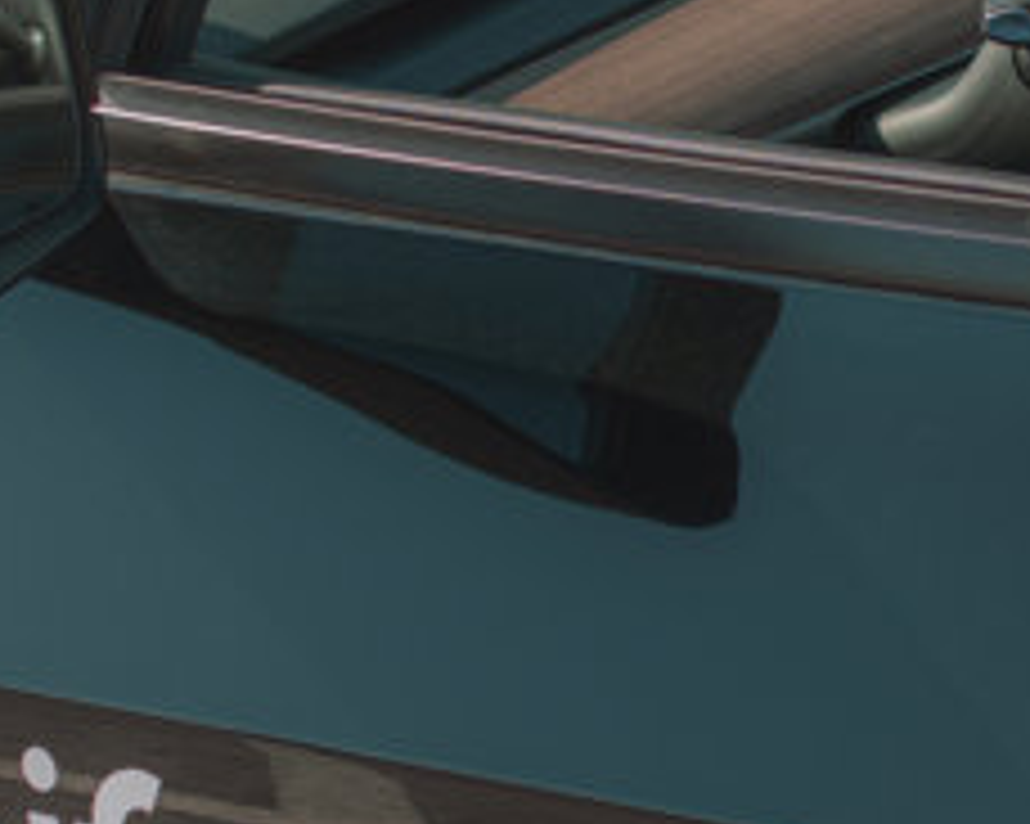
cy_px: 457
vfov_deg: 7.5
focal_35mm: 206
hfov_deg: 9.3
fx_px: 6277
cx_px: 958
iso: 200
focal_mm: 19.35
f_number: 2.8
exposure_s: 1/400
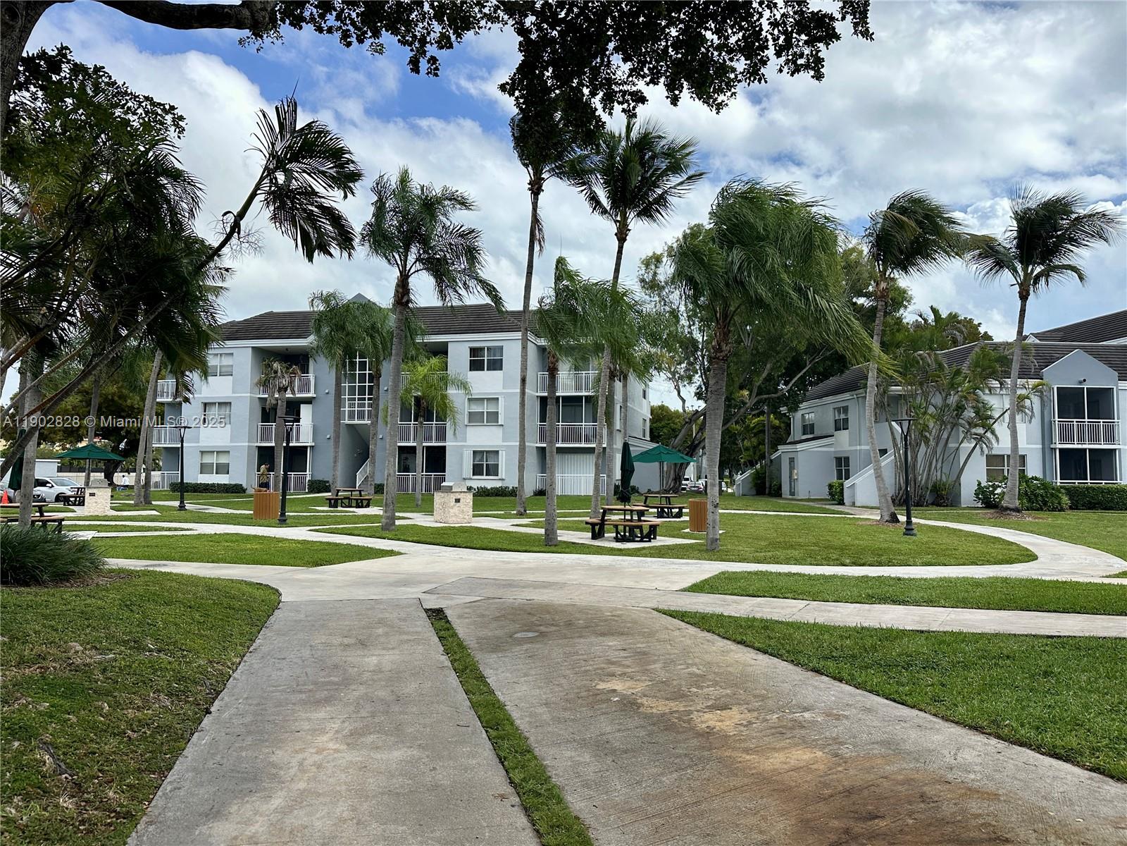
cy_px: 423
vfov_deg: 56.8
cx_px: 564
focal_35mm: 24
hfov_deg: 71.6
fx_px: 781
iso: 80
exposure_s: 1/4016
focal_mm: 6.86
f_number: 1.78
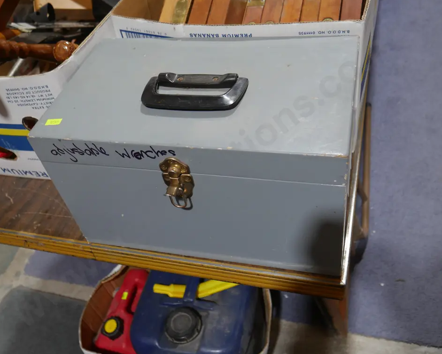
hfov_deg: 52.8
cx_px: 210
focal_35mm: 34
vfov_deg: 43.4
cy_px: 177
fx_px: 445
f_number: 3.6
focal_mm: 16
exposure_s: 1/60
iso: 320
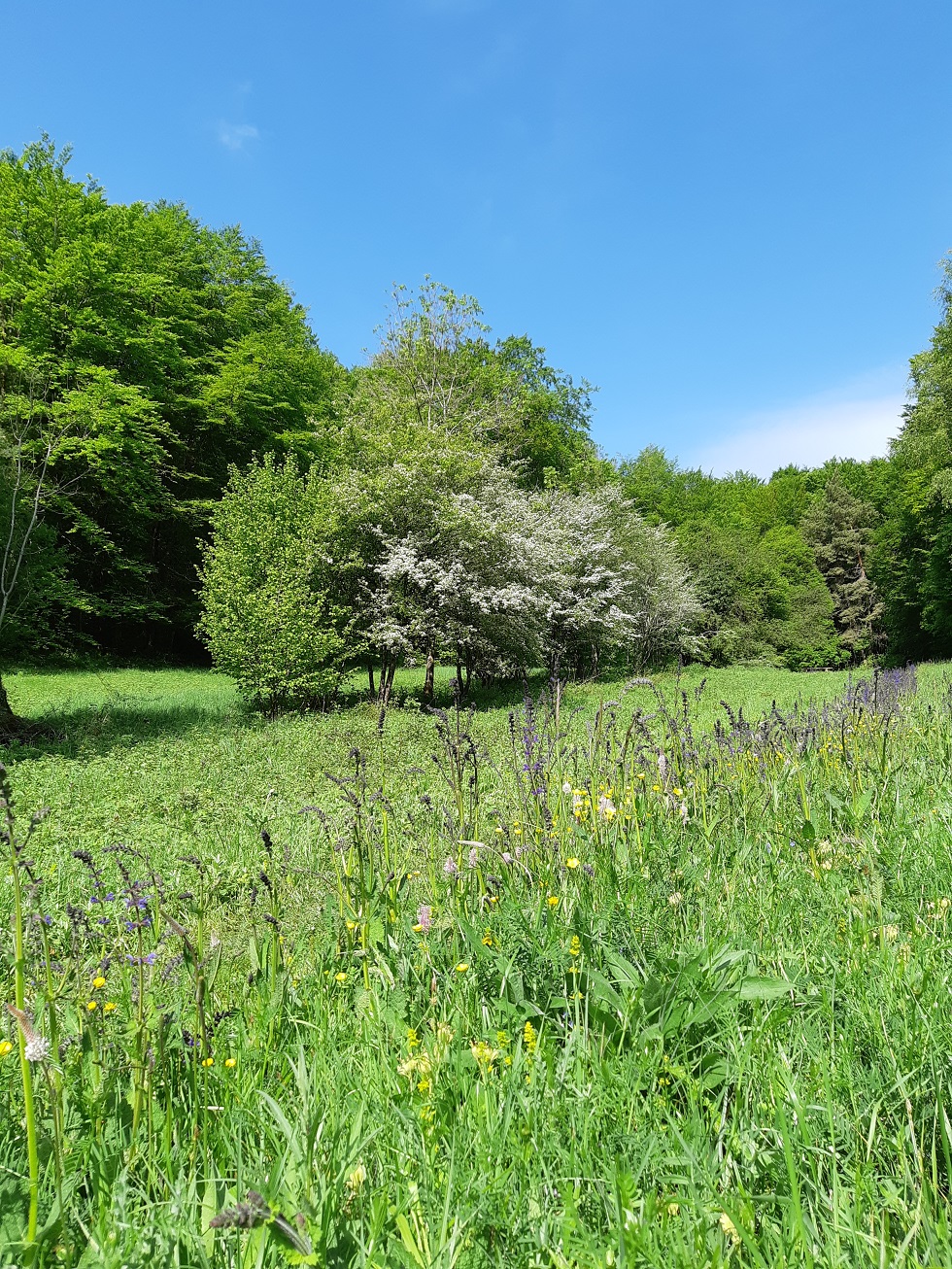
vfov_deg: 67.3
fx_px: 953
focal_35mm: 26
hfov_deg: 53.1
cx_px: 476
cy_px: 634
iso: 40
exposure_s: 1/993
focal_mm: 3.93
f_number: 1.7
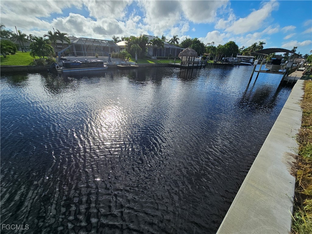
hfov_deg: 106.2
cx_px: 156
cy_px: 117
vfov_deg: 89.9
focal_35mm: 13
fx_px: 117
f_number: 2.2
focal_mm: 2.2
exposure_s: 1/3502
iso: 50
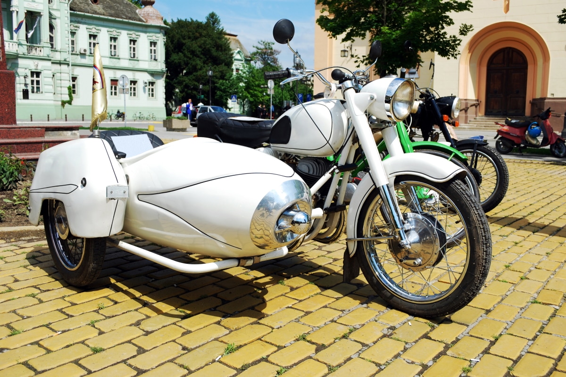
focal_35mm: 33
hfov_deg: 57.2
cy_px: 188
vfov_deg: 40.0
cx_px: 283
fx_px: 519
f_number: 8
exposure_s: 1/400
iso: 100
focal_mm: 22
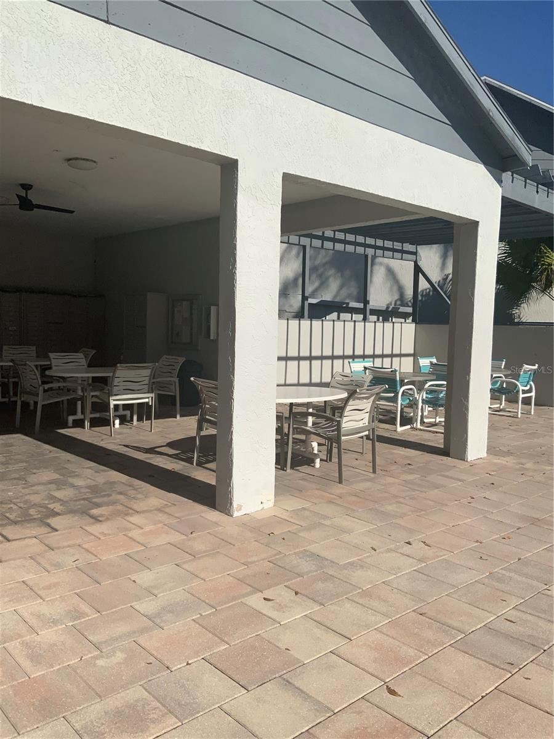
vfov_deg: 61.7
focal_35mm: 29
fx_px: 619
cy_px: 370
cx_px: 277
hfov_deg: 48.2
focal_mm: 3
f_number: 1.8
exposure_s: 1/5263
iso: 20
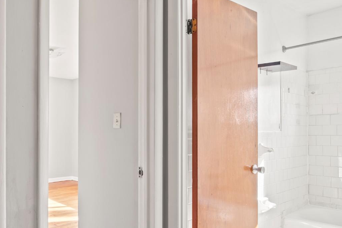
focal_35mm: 28
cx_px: 34
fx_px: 266
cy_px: 123
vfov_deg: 46.4
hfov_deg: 56.5
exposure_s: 3
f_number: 8
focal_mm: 14
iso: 125
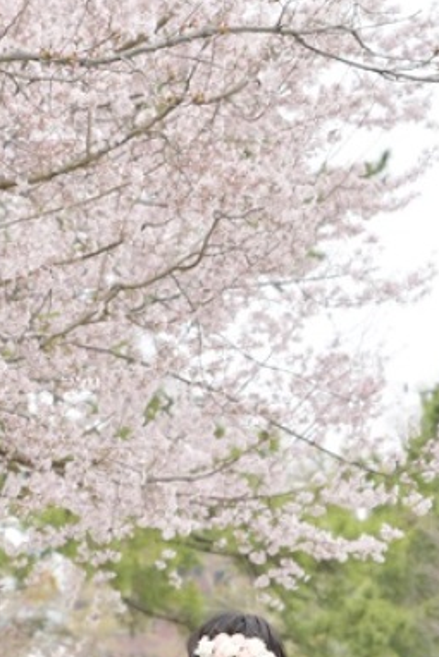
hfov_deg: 6.2
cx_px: -17
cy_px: 392
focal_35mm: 220
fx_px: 4020
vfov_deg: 9.3
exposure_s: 1/320
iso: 100
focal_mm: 70
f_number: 3.5
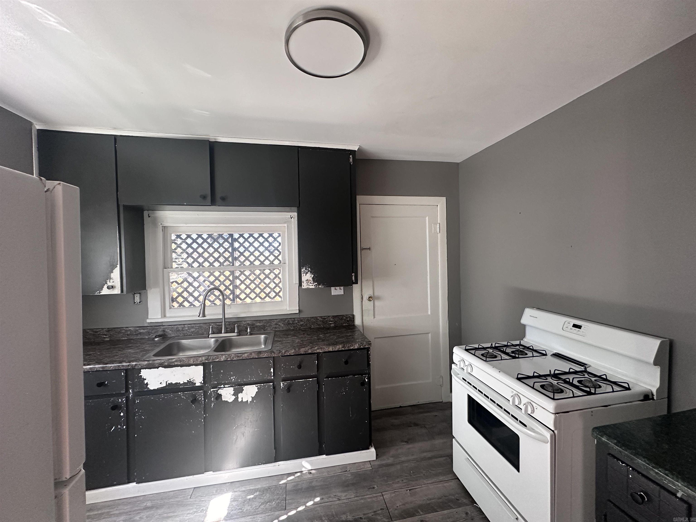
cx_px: 348
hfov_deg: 102.1
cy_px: 261
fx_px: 281
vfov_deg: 85.7
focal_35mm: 14
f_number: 2.2
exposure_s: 1/97
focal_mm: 2.22
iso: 320
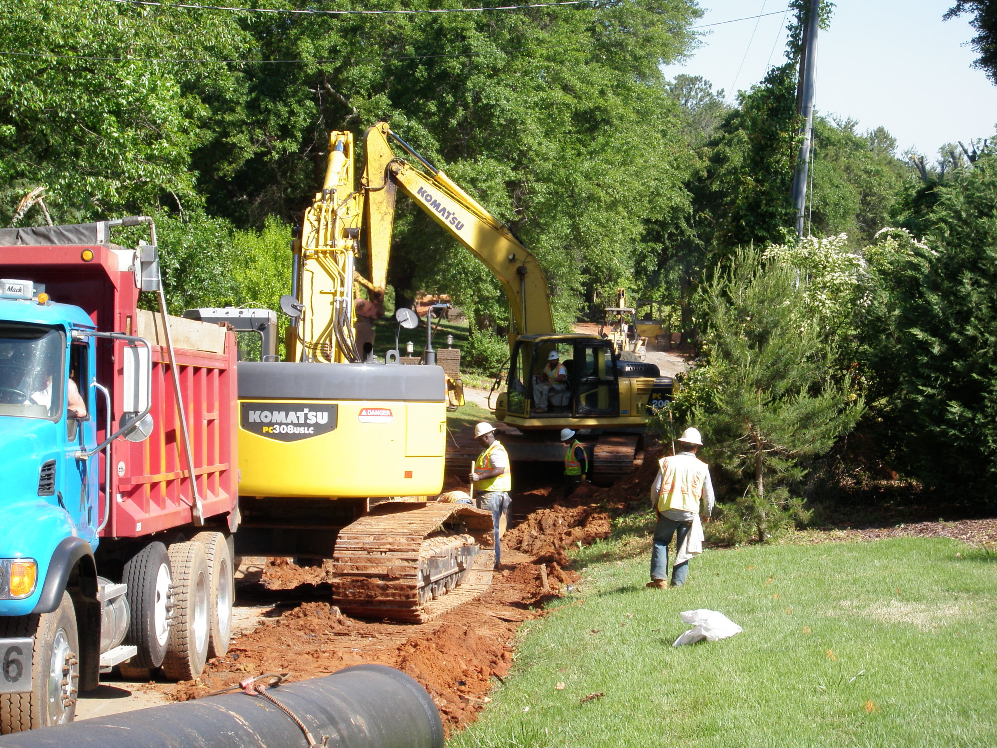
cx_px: 498
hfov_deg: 23.8
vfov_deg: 18.0
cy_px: 374
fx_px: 2362
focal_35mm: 82
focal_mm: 14.67
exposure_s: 1/160
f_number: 4.3
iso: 50
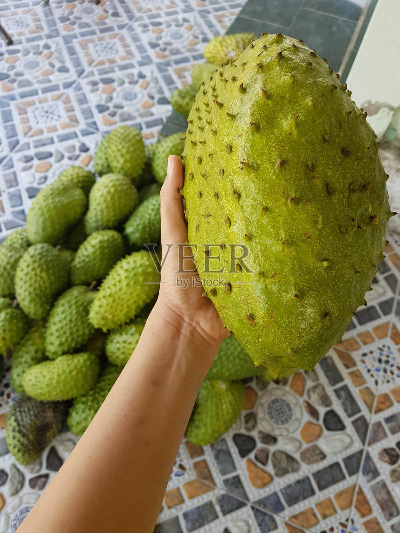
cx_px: 200
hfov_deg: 53.1
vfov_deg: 67.3
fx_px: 401
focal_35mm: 26
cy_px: 266
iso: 50
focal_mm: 4.2
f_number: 1.7
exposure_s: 1/120
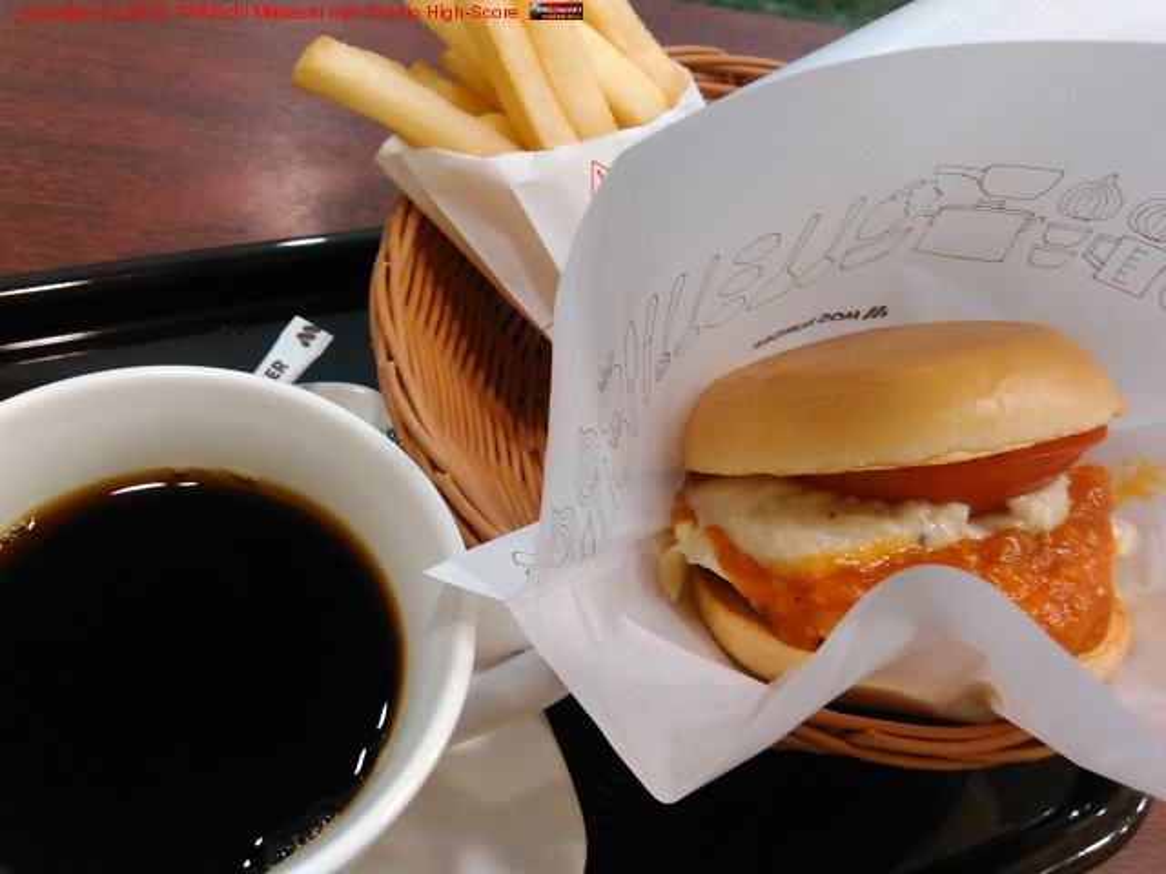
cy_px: 437
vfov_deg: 46.8
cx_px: 583
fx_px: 1011
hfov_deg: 60.0
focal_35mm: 30
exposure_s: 1/16.7
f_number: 2.4
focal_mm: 4
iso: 128
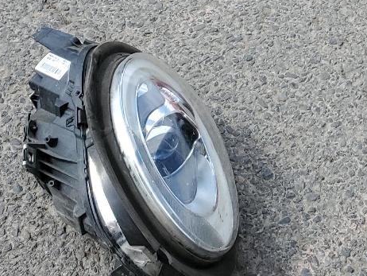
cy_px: -99
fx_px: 955
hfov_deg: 20.0
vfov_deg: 15.5
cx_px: 477
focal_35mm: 90
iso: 50
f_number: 1.5
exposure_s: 1/2000
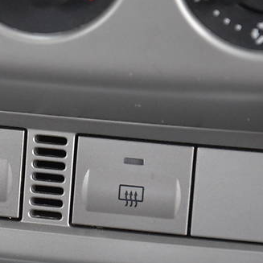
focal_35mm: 327
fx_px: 2811
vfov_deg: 5.4
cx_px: -32
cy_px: 166
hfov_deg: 5.3
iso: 1600
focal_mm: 105
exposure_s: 1/30
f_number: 5.6
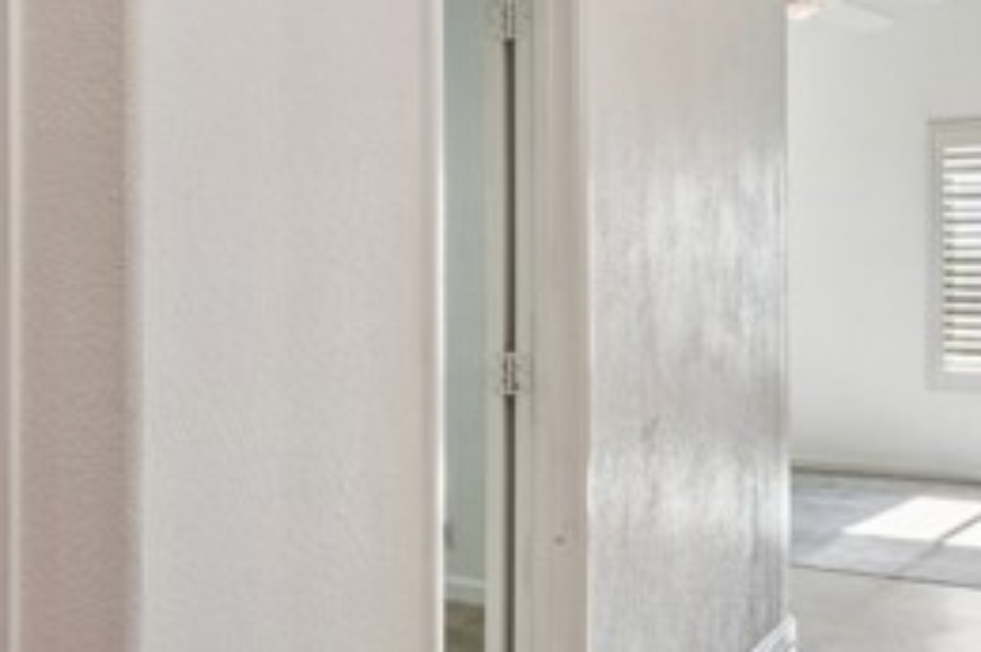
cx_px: -45
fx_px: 1279
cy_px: 281
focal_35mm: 47
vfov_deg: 28.5
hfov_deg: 36.7
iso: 400
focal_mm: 19
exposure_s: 1/15
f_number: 8
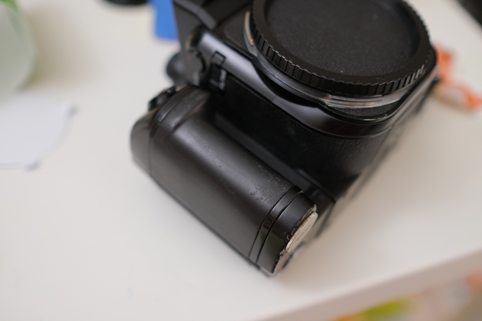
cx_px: 241
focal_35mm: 35
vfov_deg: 37.8
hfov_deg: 54.4
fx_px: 469
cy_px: 160
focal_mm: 23
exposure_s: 1/85
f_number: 2
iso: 1600
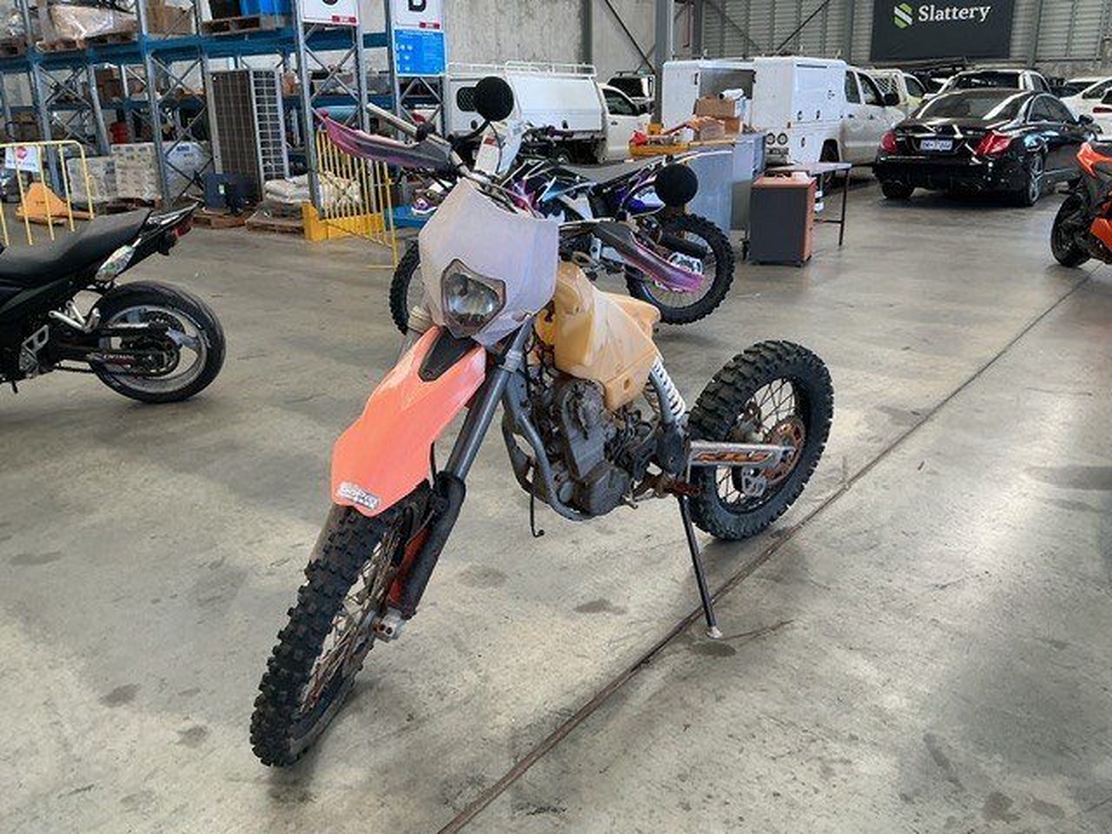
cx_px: 556
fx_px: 932
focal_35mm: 29
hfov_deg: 61.7
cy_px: 417
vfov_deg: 48.2
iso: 50
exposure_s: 1/60
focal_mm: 3
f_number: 1.8
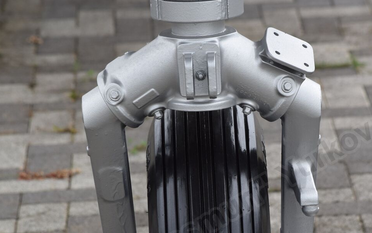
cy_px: 158
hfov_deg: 8.6
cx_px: 239
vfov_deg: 5.4
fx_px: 2474
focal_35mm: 244
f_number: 8
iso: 250
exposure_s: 1/250
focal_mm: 120
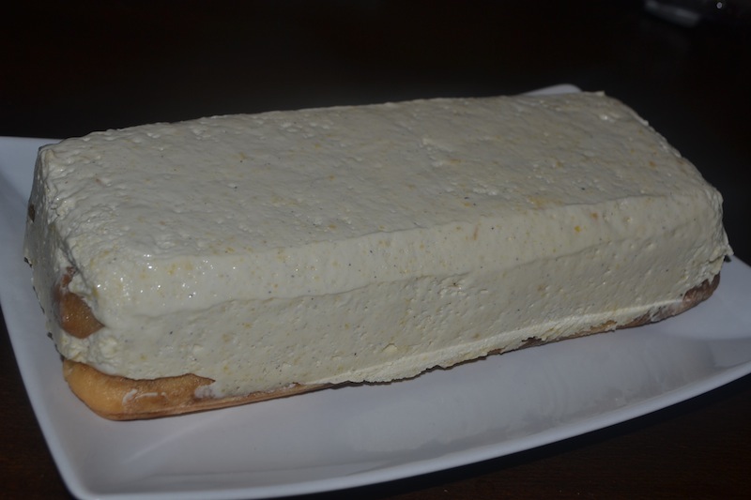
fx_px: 1001
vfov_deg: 28.1
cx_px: 376
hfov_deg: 41.1
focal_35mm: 48
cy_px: 250
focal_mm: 32
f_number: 8
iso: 100
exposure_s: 1/60
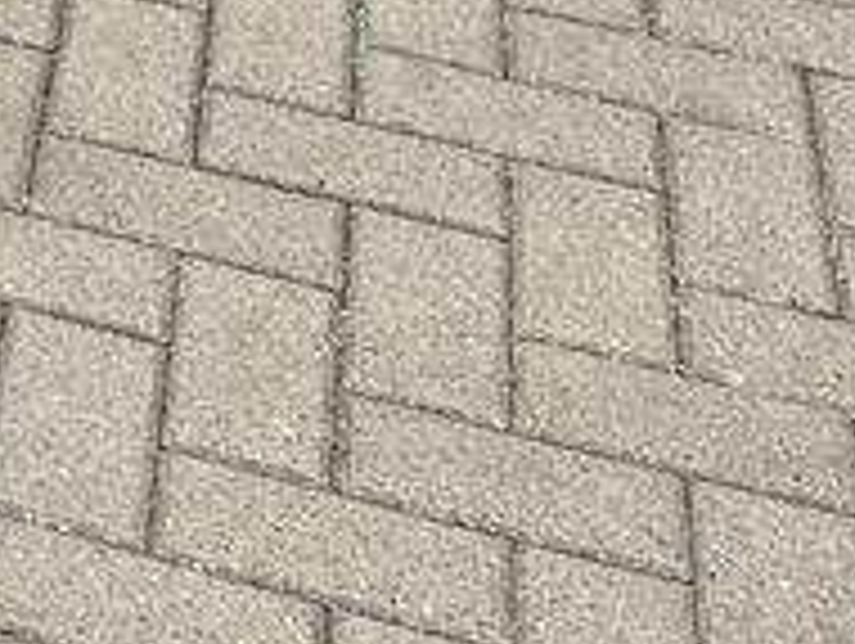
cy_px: -1009
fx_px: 3462
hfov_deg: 11.7
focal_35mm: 140
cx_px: -1134
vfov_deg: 9.3
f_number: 1.6
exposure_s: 1/7874
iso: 50
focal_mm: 5.1
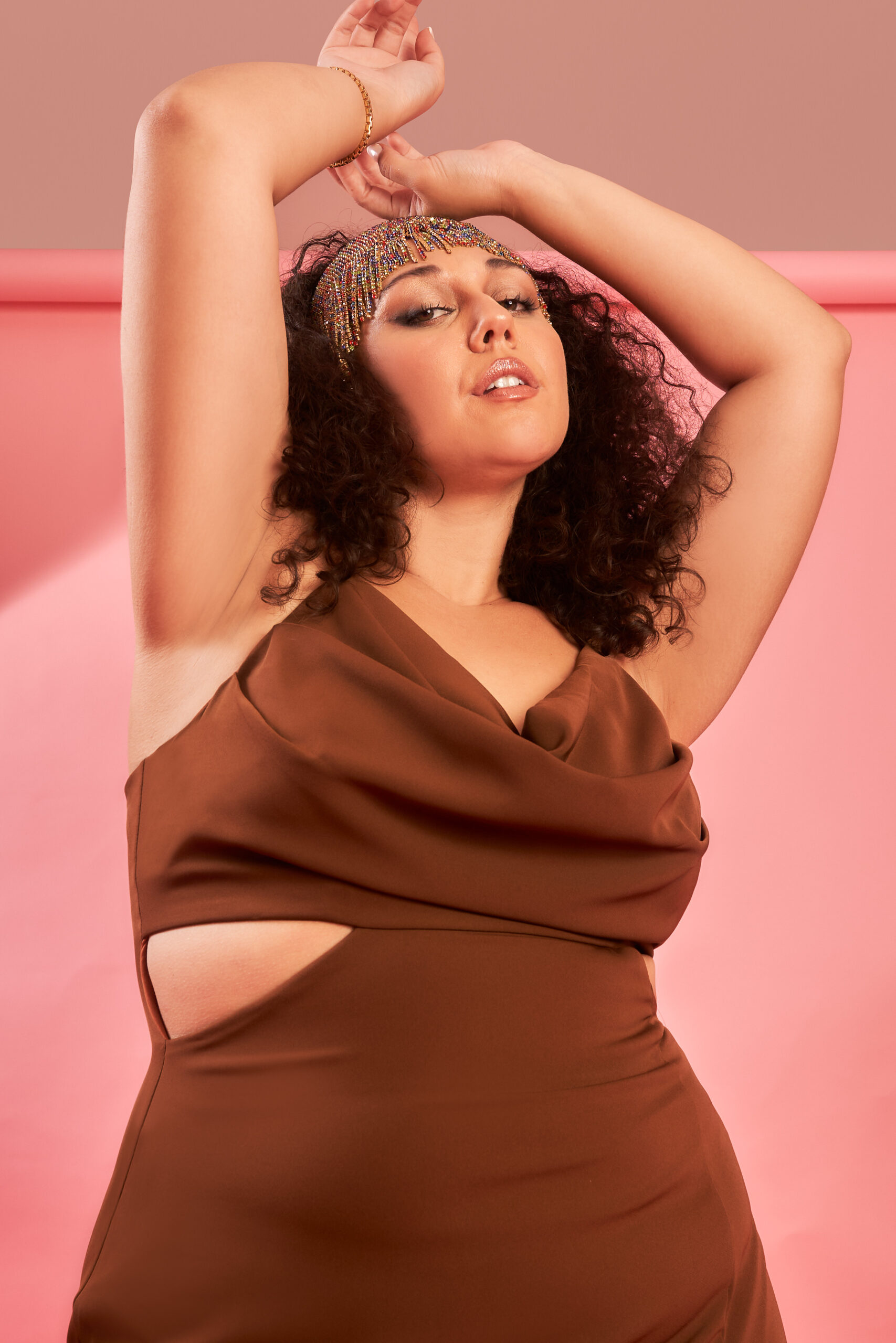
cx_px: 448
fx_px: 1754
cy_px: 672
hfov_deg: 28.7
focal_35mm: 47
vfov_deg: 41.9
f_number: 9
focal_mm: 31.4
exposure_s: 1/200
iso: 320
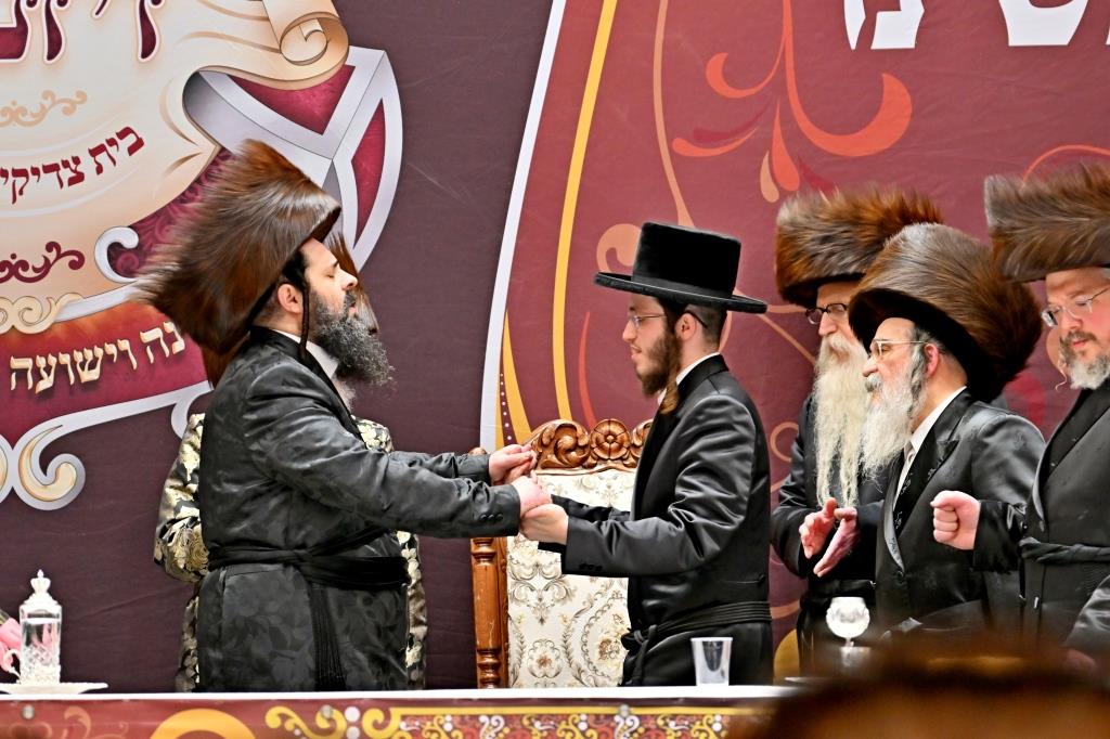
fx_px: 7860
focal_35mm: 255
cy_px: 370
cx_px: 555
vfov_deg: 5.4
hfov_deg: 8.1
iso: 800
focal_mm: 170
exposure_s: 1/800
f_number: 2.8
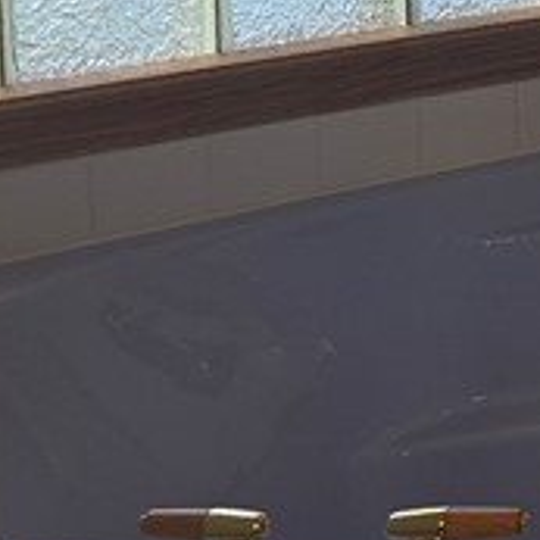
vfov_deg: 13.8
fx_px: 2118
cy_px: -218
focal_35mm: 120
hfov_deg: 11.2
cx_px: 1436
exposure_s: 1/60
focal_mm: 6.3
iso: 20
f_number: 1.7
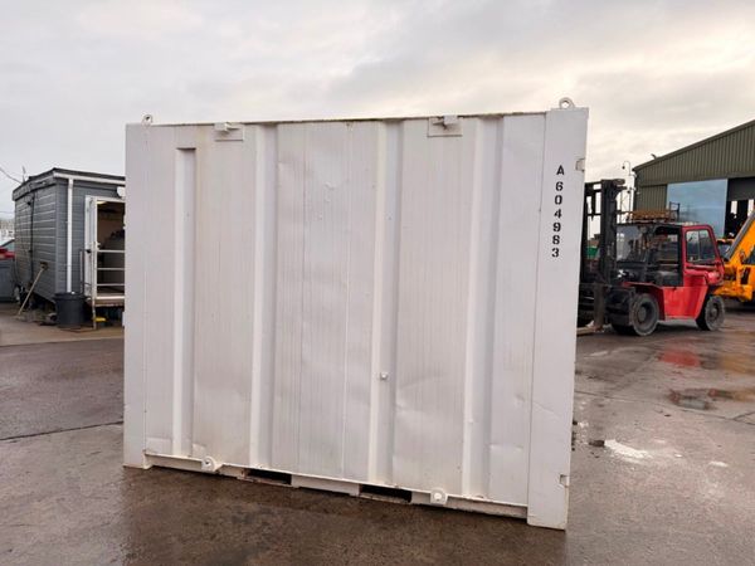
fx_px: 523
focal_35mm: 24
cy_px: 283
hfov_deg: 71.6
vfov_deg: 56.8
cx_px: 378
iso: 80
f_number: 1.78
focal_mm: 6.76
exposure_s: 1/1230
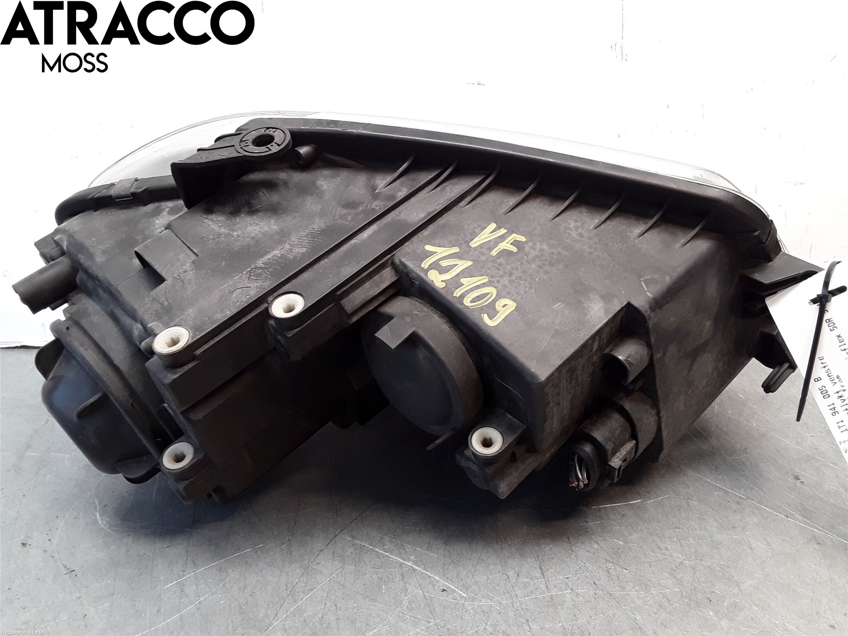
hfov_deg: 63.4
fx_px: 686
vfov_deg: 49.7
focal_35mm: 28
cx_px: 424
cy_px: 318
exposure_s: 1/50
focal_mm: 2.91
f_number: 1.9
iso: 50
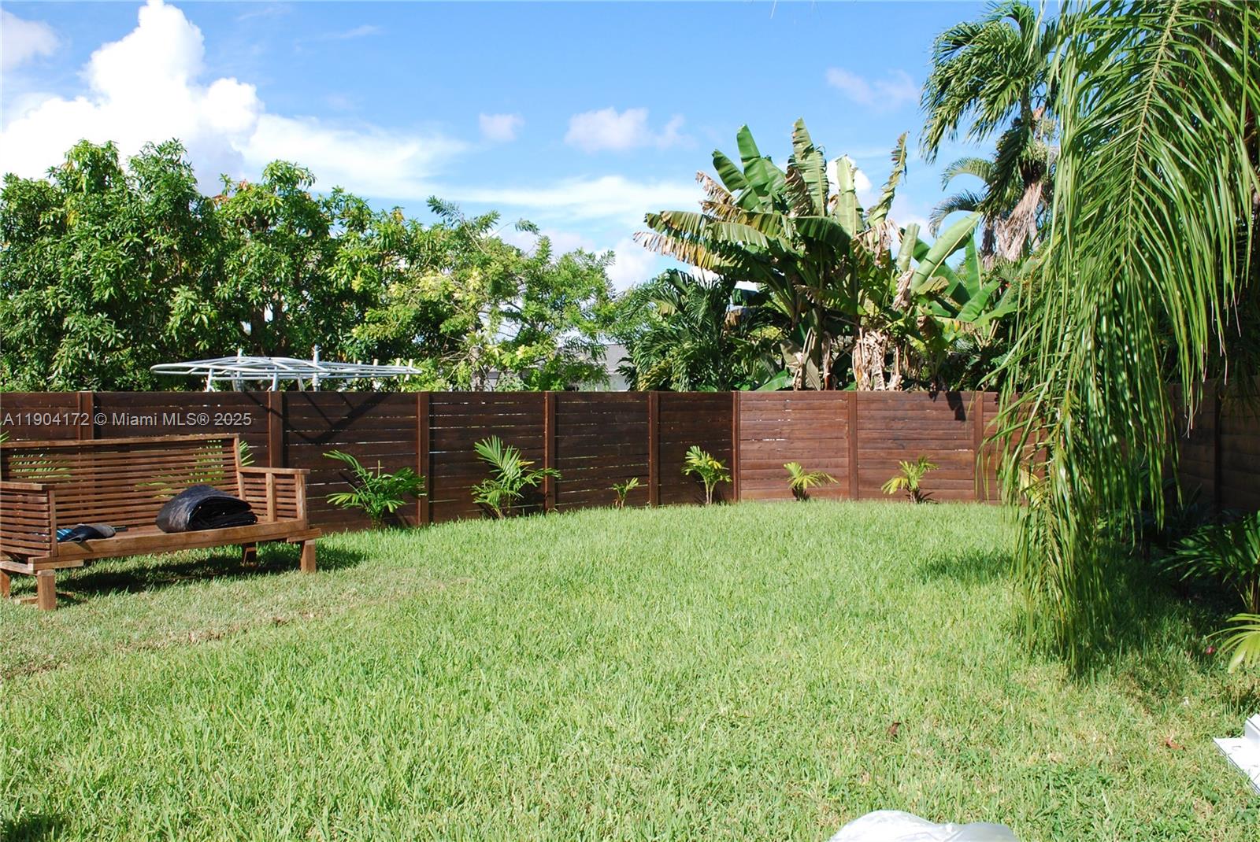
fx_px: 1156
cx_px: 630
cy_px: 421
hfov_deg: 57.2
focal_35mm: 33
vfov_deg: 40.0
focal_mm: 22
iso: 200
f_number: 10
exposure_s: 1/250
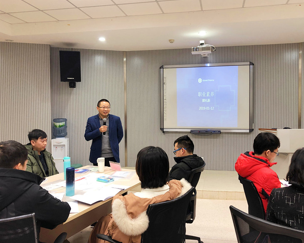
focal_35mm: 30
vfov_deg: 48.5
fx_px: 270
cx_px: 166
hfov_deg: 58.7
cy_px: 119
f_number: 1.8
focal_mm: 4
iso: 50
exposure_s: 1/17
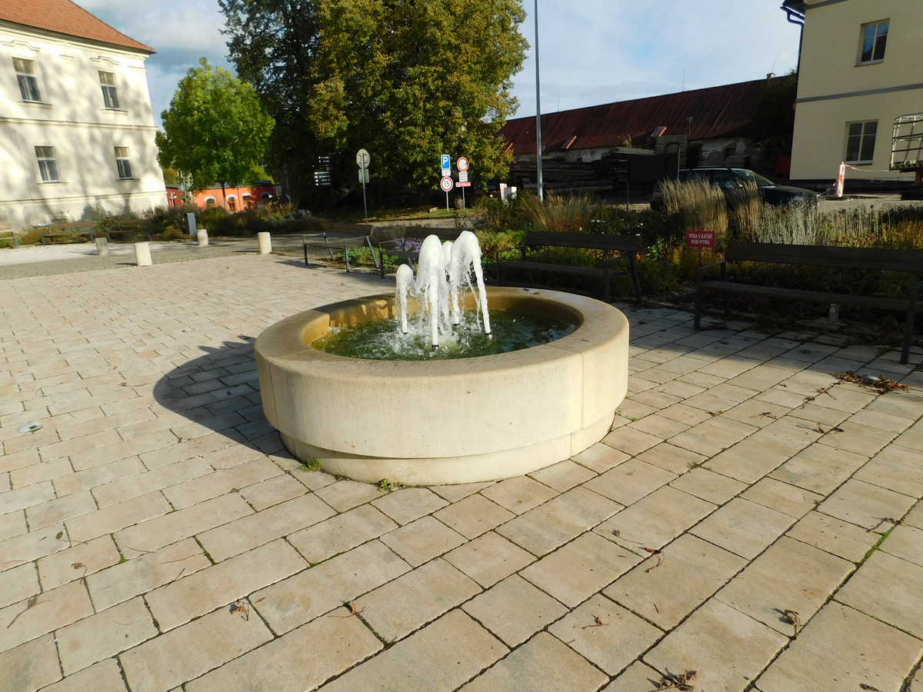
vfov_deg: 58.9
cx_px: 462
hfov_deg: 73.9
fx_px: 613
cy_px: 346
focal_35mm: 23
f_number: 6
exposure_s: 1/500
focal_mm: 4
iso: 125
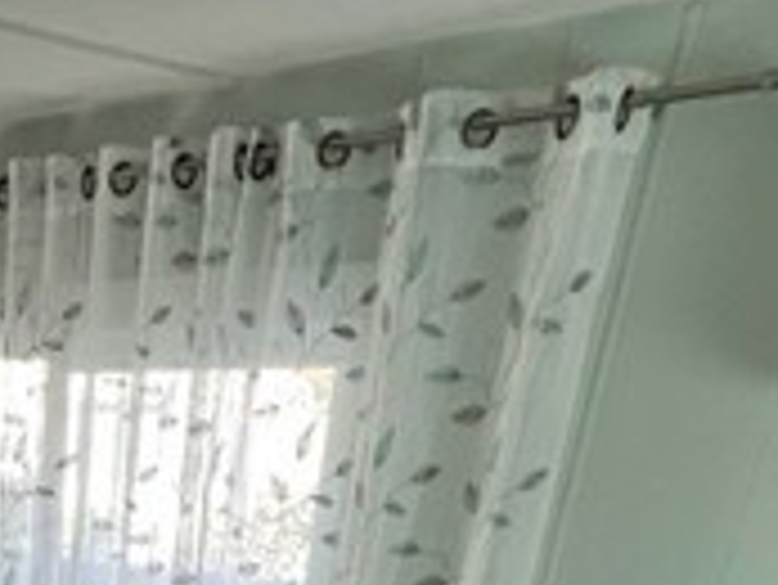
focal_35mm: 48
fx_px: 1080
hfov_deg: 33.5
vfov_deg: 21.6
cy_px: 1012
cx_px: -117
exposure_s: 1/60
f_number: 1.8
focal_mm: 1.57
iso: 160
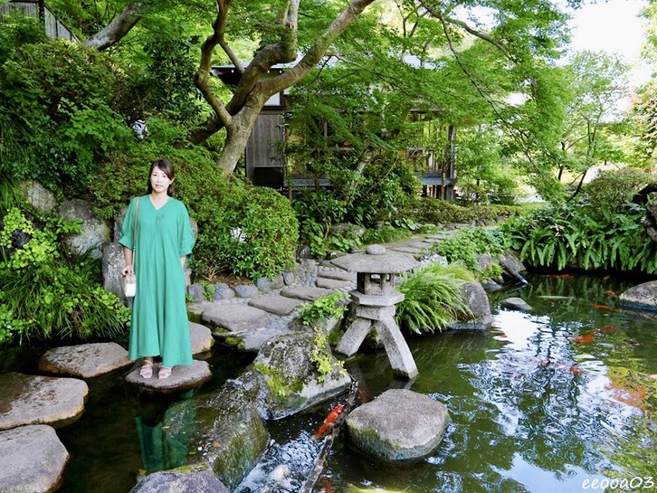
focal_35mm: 27
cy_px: 242
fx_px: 513
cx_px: 301
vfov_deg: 51.4
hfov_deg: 65.2
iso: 320
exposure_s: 1/100
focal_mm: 24
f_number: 7.1
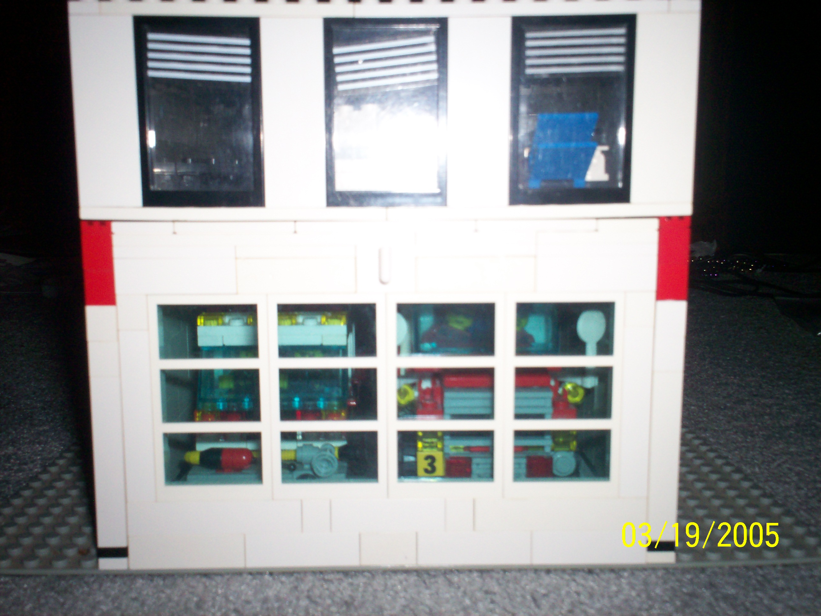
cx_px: 410
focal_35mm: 36
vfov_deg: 39.7
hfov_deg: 51.4
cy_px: 308
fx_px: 854
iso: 140
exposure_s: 1/60
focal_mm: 6
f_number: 4.5
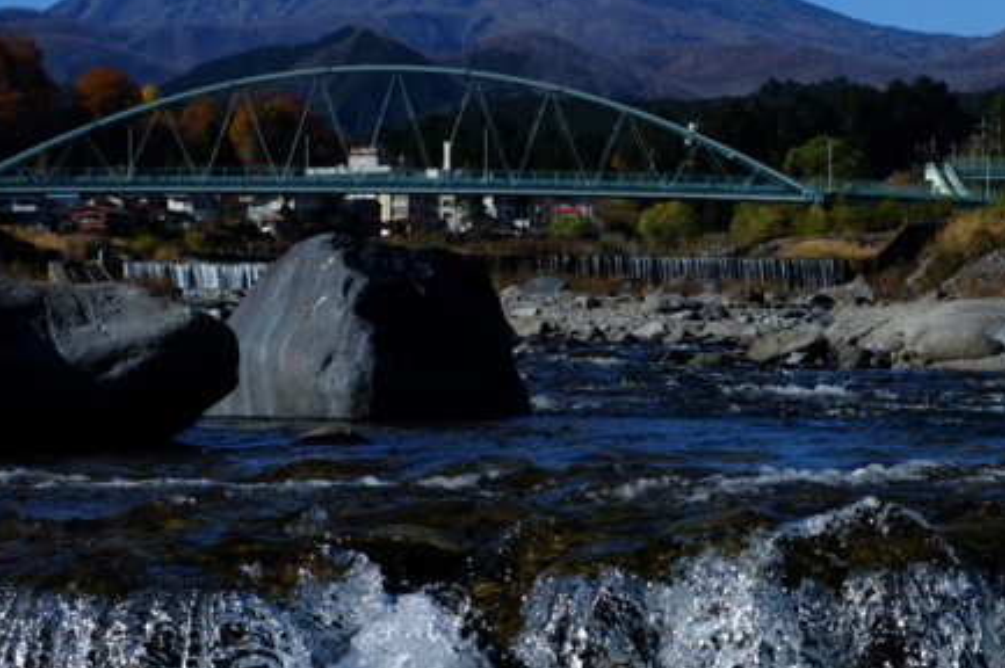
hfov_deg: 20.7
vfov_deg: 13.9
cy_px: 433
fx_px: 2734
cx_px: 722
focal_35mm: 98
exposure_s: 1/750
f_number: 5.6
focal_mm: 35
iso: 100
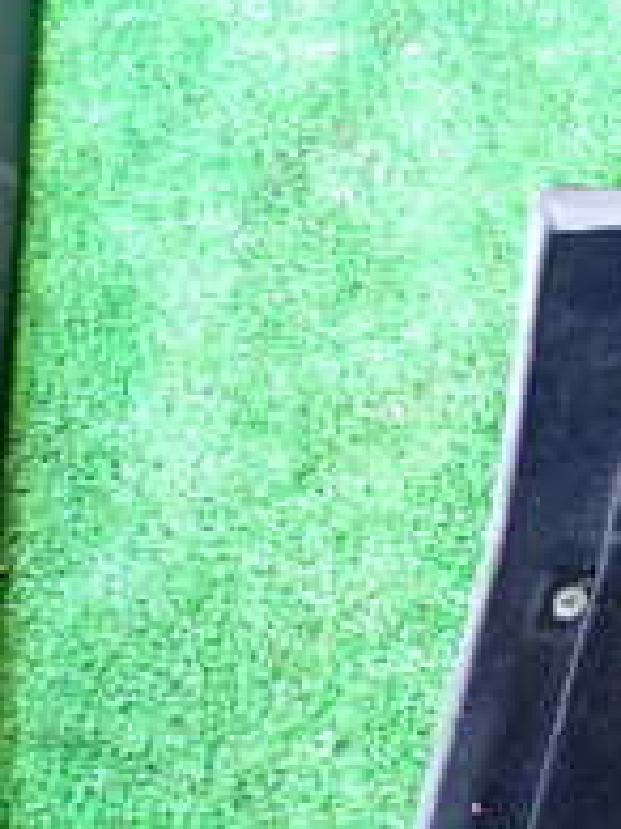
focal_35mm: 77
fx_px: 1844
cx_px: 1272
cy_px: 128
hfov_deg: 15.2
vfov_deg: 24.8
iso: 500
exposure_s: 1/30
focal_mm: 4.5
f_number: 2
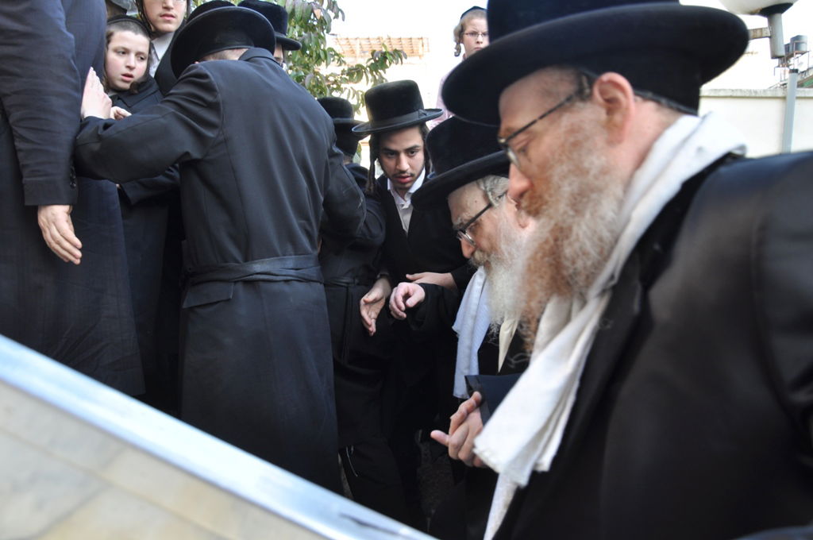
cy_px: 270
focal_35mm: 32
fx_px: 710
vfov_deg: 41.6
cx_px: 406
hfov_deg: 59.6
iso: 200
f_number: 5.6
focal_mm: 21
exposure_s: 1/125
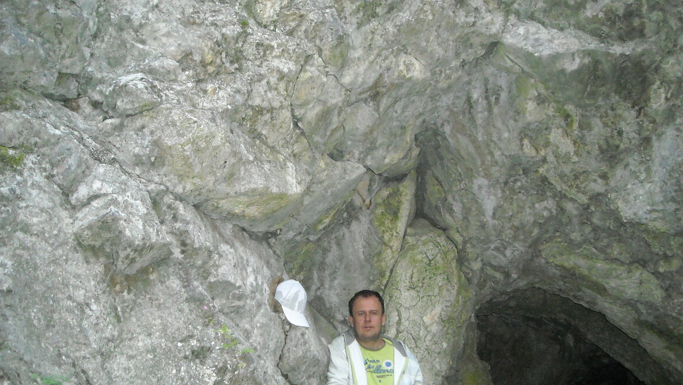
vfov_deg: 30.3
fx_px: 706
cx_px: 345
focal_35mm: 39
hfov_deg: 51.6
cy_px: 237
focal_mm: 5.7
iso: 400
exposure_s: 1/60
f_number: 2.8
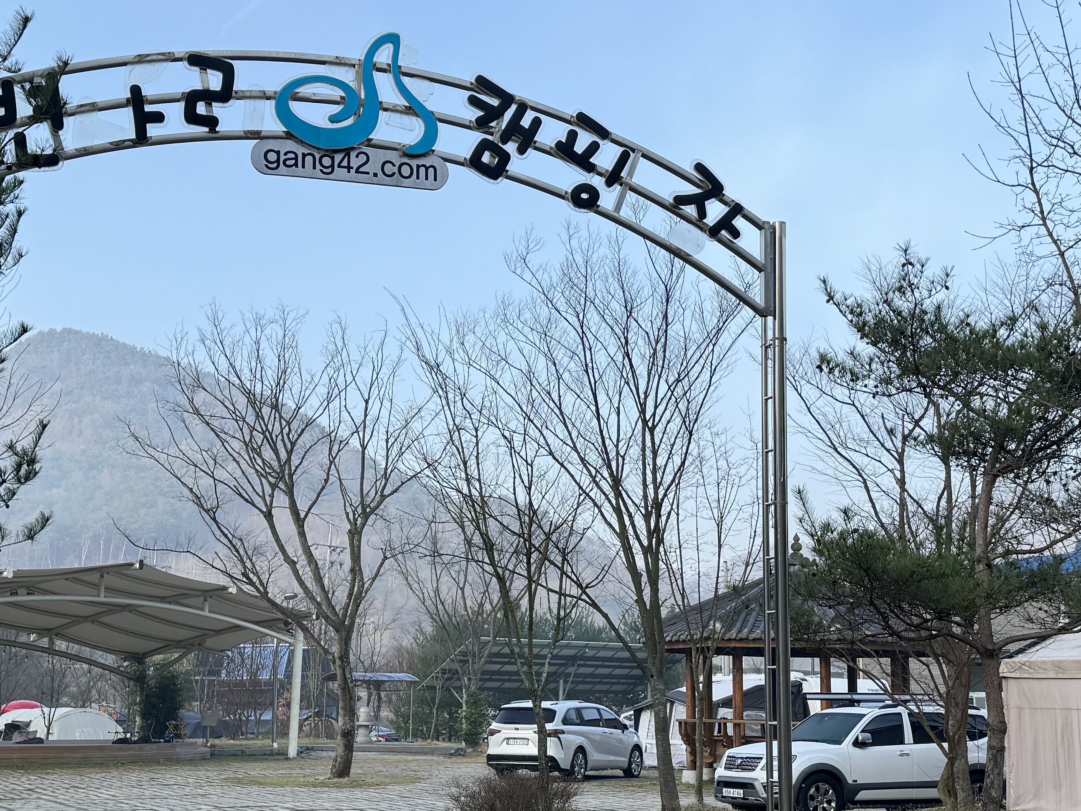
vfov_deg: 27.5
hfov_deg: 36.1
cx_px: 486
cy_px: 449
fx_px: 1655
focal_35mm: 53
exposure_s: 1/1151
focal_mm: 6.76
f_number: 1.78
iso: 80
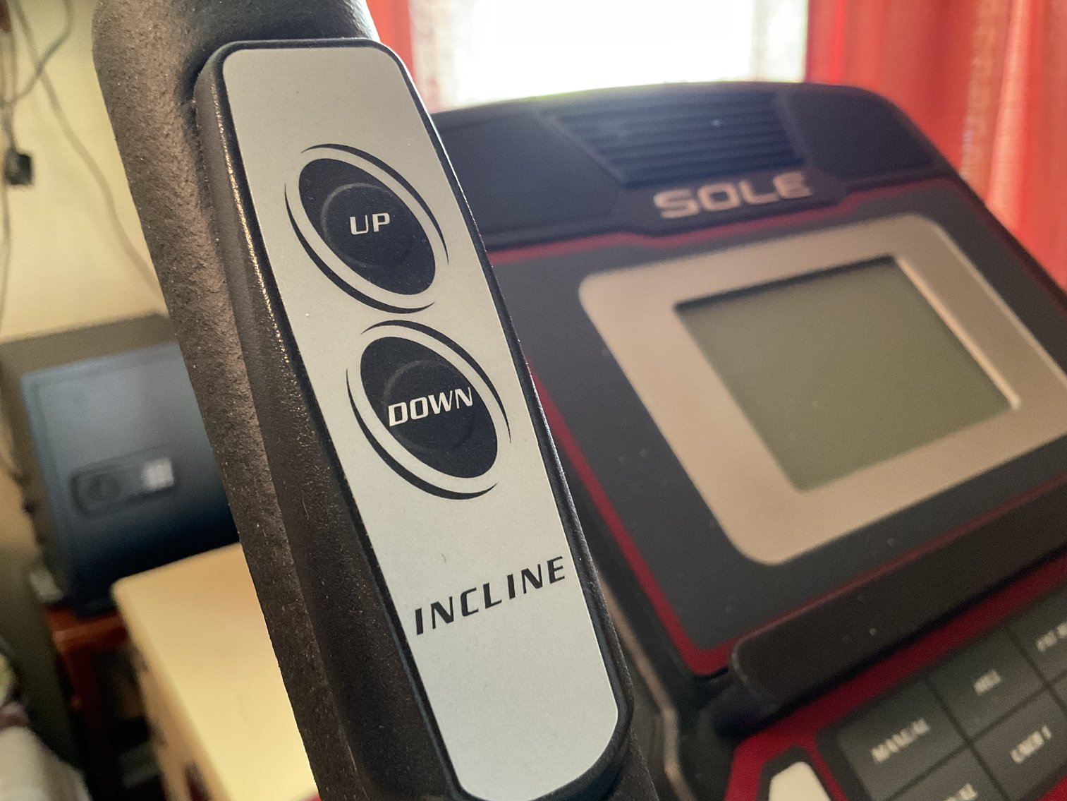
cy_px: 400
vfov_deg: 48.2
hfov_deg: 61.7
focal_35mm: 29
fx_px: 894
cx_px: 534
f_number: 1.8
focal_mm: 3
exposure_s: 1/30
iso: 400
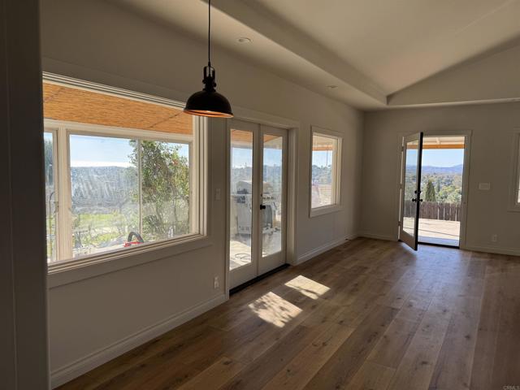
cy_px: 195
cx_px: 260
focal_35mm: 24
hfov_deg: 71.6
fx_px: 361
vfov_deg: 56.8
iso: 80
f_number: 1.78
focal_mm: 6.76
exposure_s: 1/730
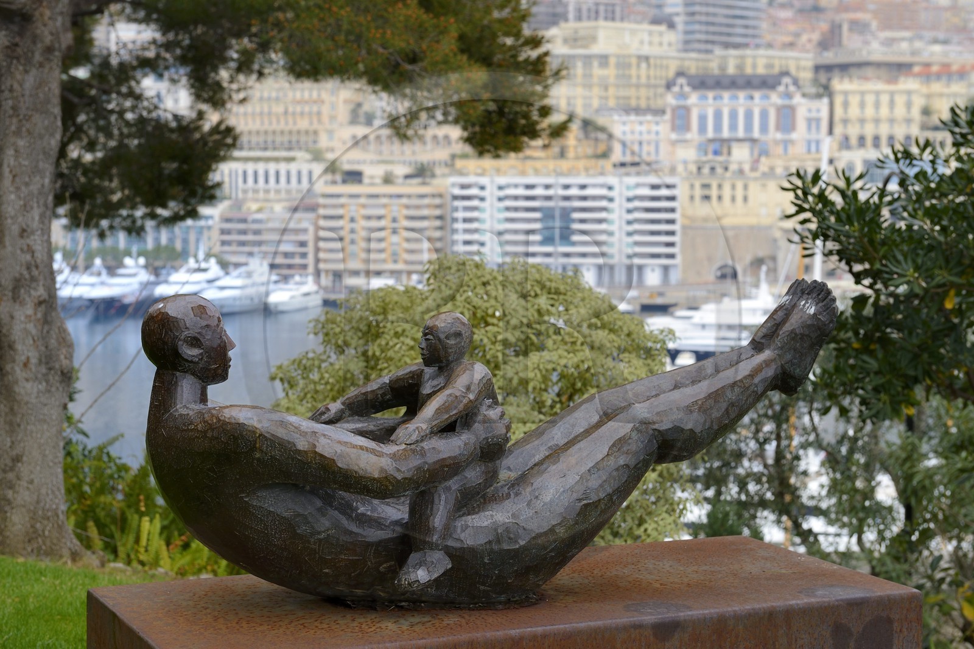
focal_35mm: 70
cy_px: 324
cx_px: 487
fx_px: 1893
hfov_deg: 28.8
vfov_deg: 19.4
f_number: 9
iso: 400
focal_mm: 70
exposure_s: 1/400
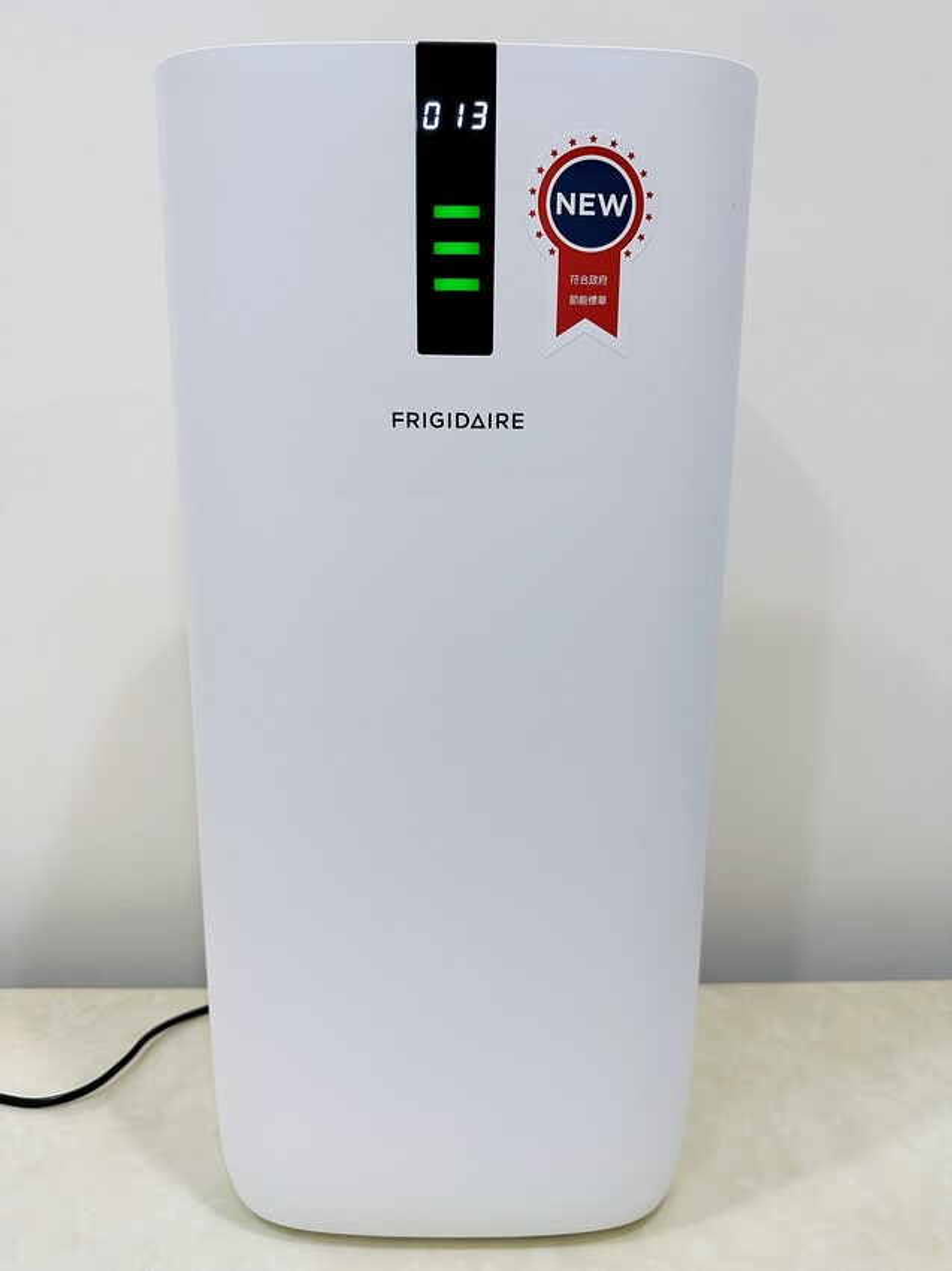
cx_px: 476
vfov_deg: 71.6
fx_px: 880
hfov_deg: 56.8
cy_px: 636
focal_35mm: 24
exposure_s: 1/120
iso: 80
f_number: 1.78
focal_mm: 6.86
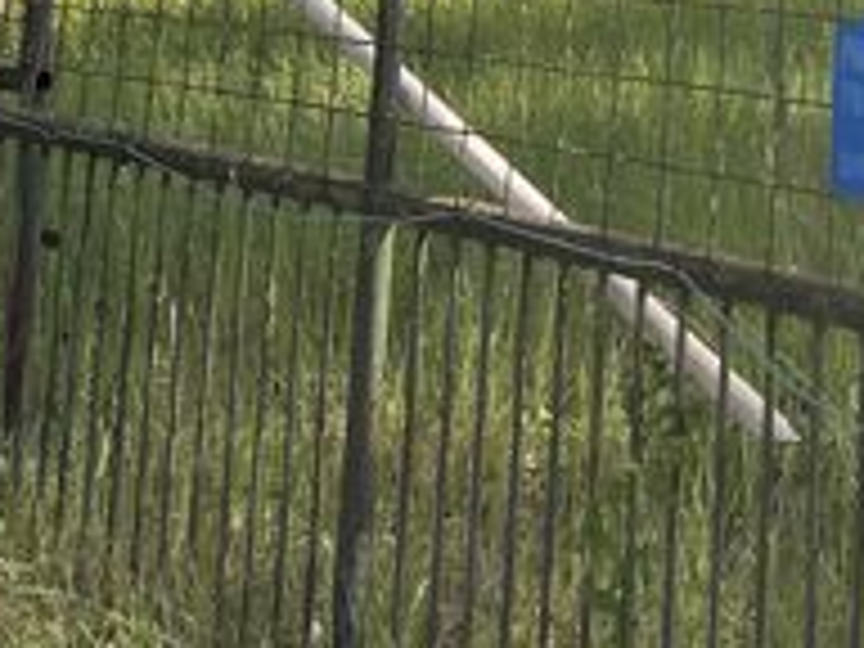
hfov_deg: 21.4
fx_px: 2196
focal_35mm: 88
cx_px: 871
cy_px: -531
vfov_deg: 14.6
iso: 80
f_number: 1.78
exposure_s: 1/1949
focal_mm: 6.86
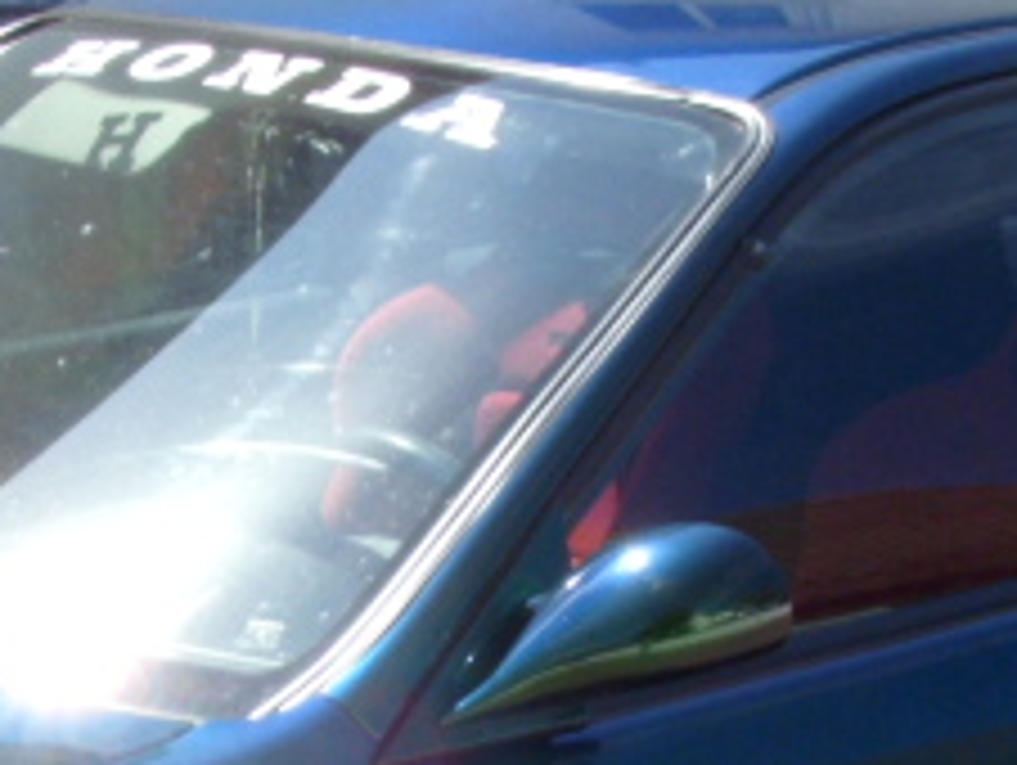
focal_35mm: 163
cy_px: 734
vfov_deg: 9.1
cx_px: 234
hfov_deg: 12.1
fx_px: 4794
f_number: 5.5
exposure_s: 1/180
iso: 80
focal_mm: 6
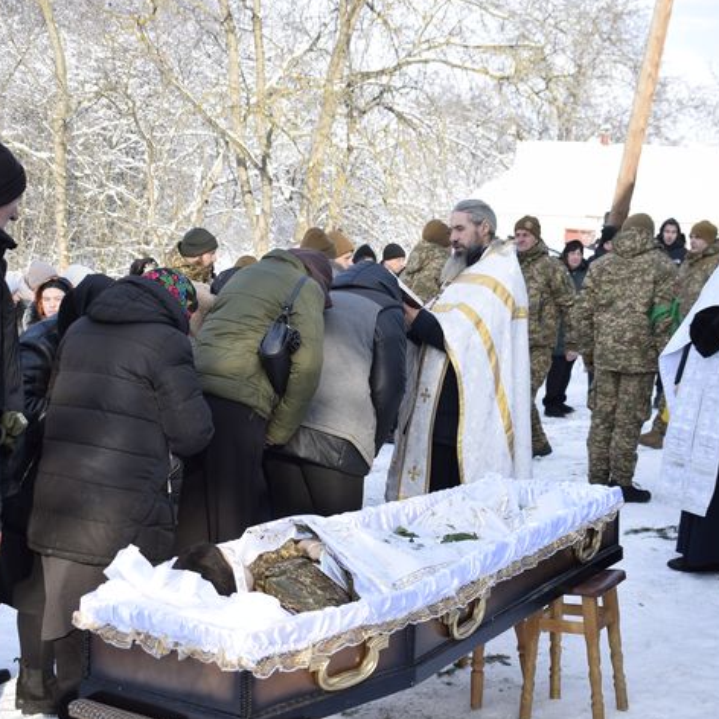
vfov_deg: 31.3
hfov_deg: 31.2
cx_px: 408
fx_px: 1285
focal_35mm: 55
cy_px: 376
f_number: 5
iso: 200
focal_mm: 27
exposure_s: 1/500
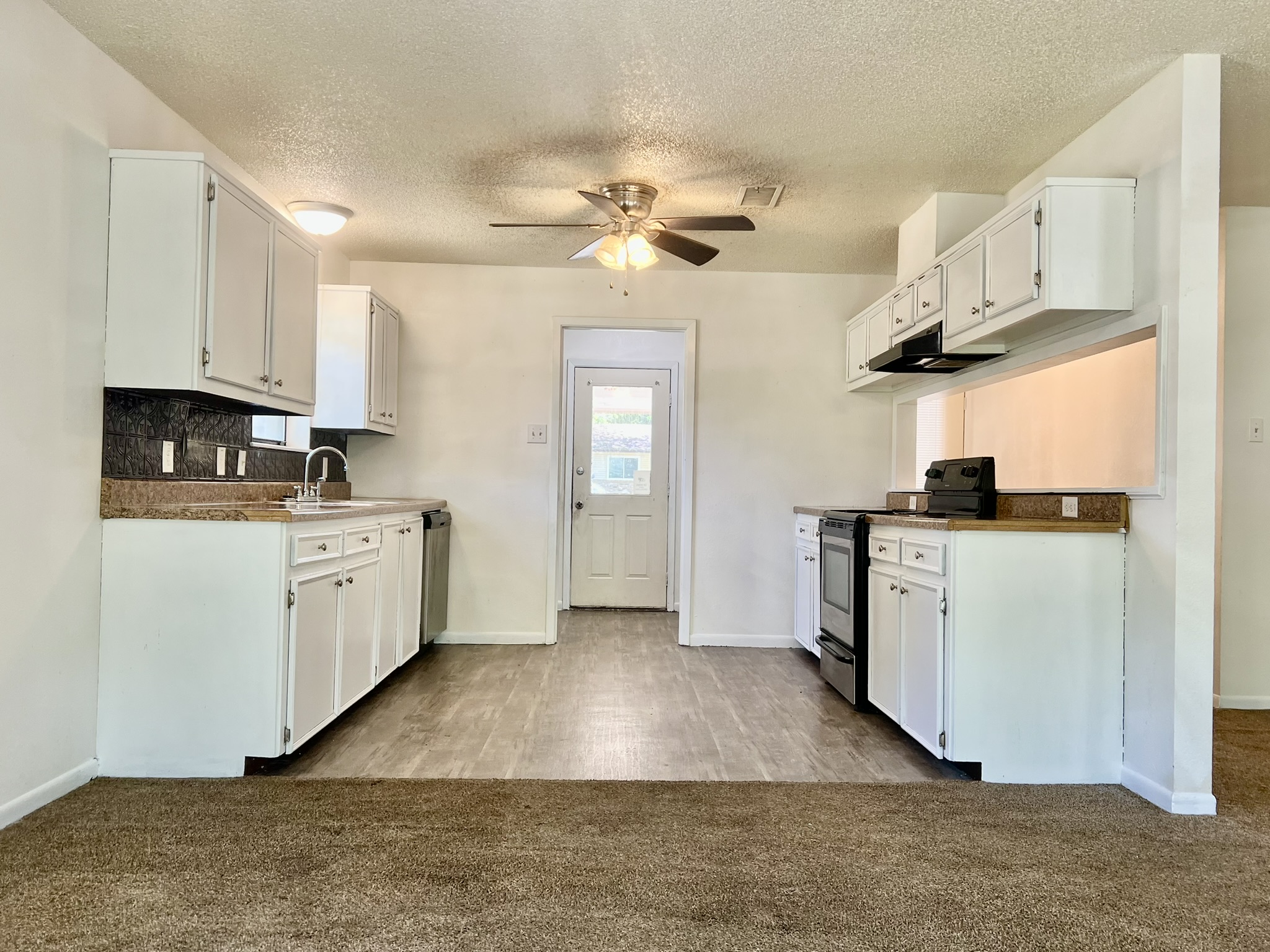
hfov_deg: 67.3
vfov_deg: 53.1
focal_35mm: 26
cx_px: 635
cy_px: 476
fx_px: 954
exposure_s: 1/60
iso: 64
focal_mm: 5.7
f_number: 1.5
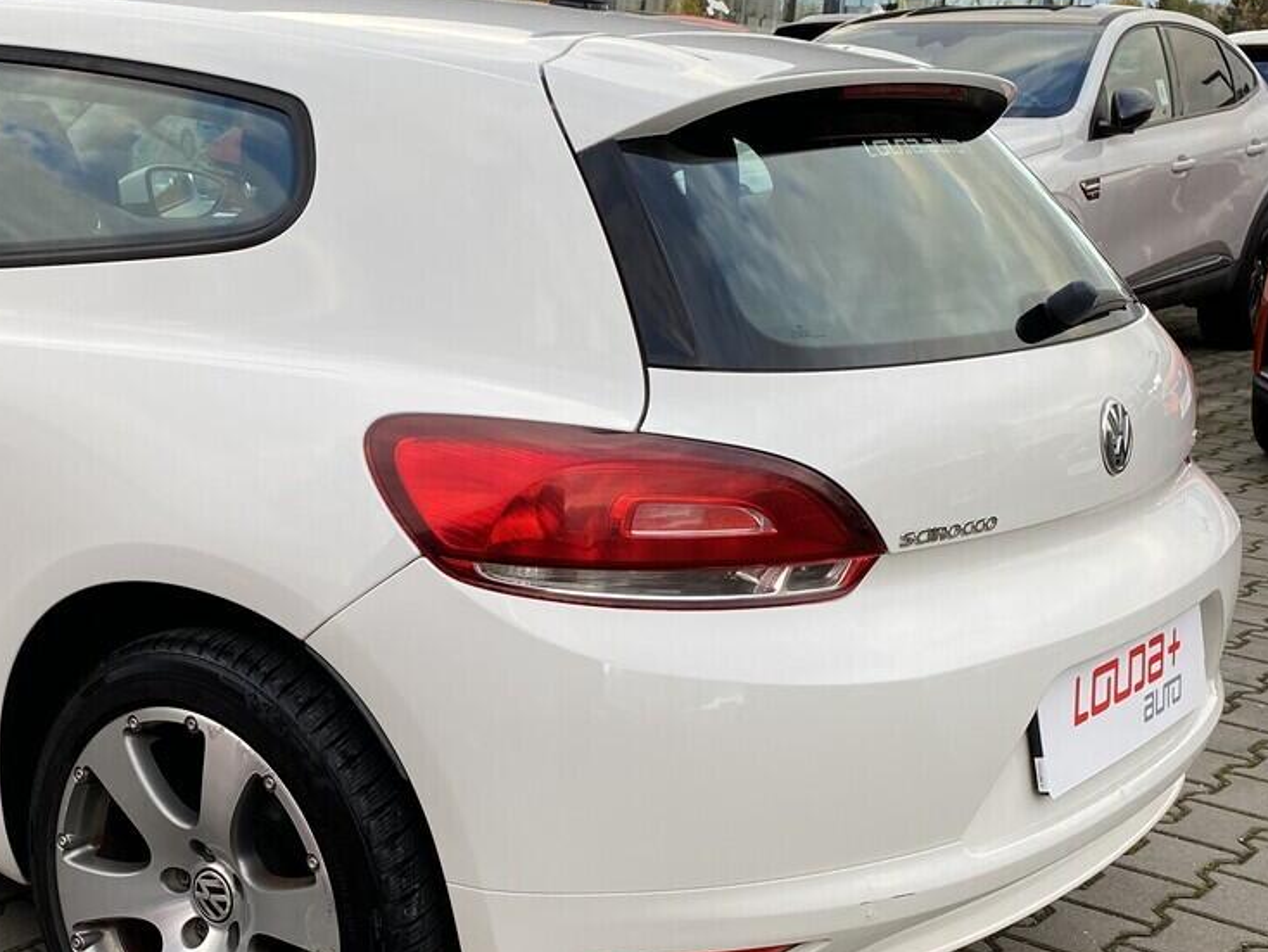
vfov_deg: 28.5
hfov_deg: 36.2
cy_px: 579
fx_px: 1869
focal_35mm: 51
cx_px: 252
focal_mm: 4.25
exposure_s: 1/249
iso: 32
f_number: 1.8
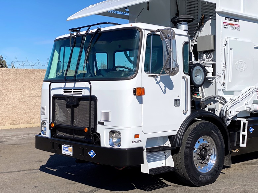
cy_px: 96
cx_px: 129
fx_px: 388
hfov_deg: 36.8
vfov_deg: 28.0
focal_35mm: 52
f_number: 2
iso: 20
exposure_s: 1/3690
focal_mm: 6
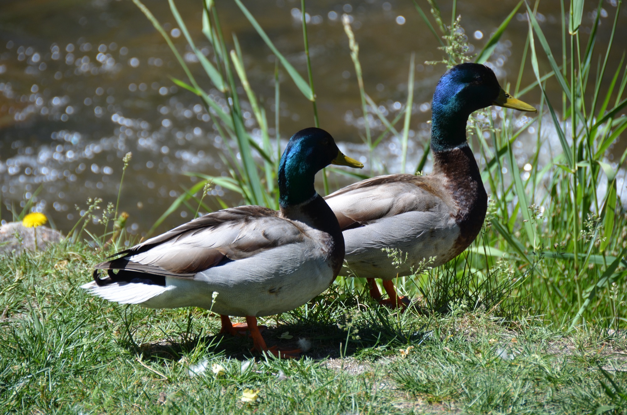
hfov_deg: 8.1
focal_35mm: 255
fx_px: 4431
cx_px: 314
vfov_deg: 5.4
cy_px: 208
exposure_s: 1/500
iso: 200
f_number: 5.6
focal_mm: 170
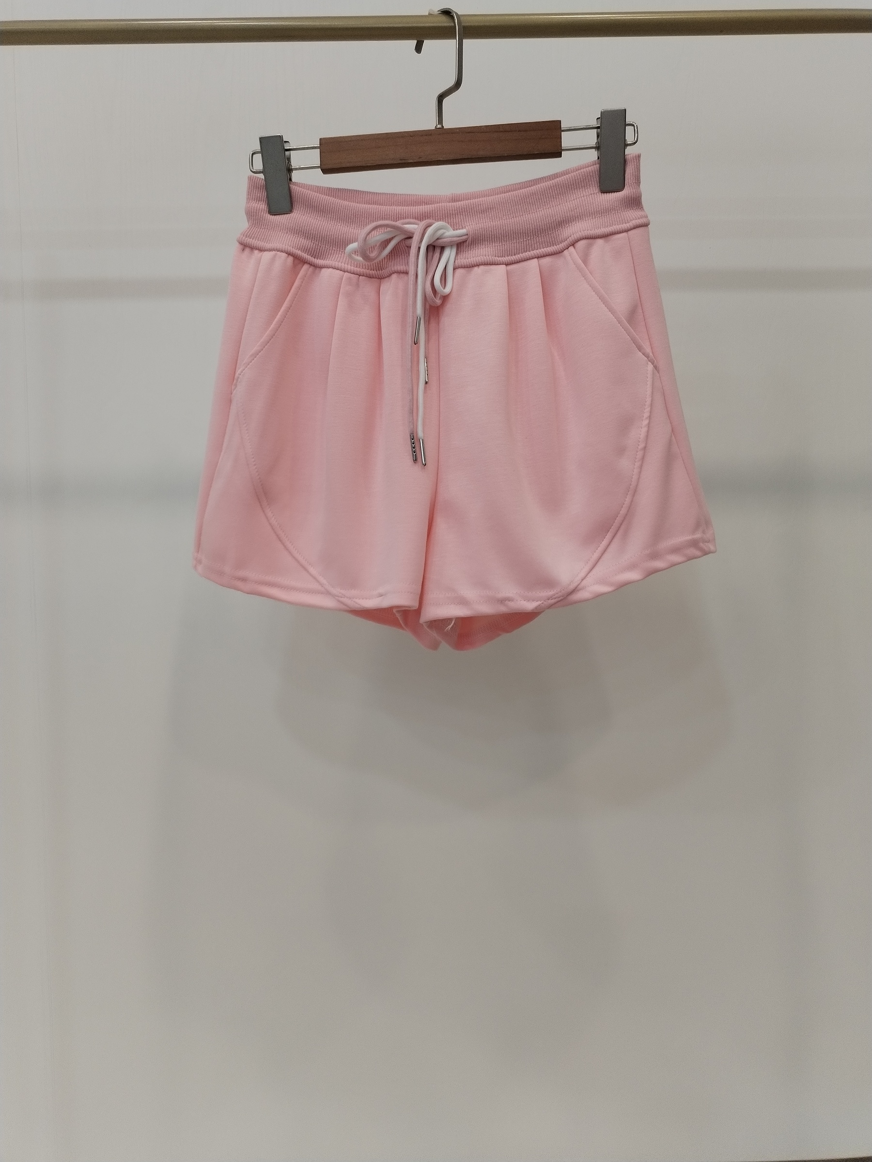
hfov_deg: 48.2
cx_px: 436
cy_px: 581
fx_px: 974
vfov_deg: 61.7
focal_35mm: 29
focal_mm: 4.75
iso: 175
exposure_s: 1/60
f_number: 1.8
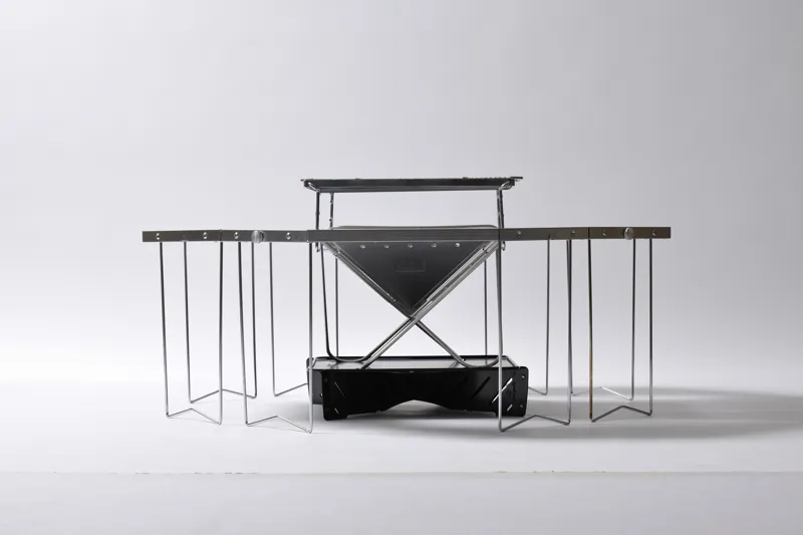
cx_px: 402
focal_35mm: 85
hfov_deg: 23.9
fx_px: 1895
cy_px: 268
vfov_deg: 16.1
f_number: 13
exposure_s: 1/125
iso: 100
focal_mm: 85
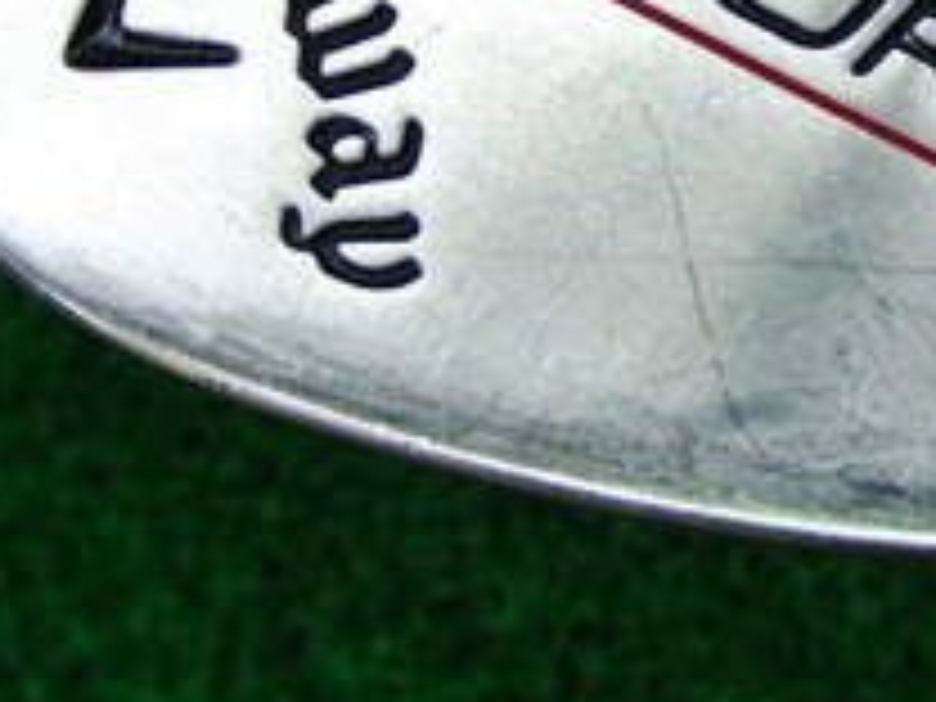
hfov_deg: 16.7
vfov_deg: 12.7
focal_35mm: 114
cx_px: 1053
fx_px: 3083
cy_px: -112
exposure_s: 1/80
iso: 200
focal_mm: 6.42
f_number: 3.6
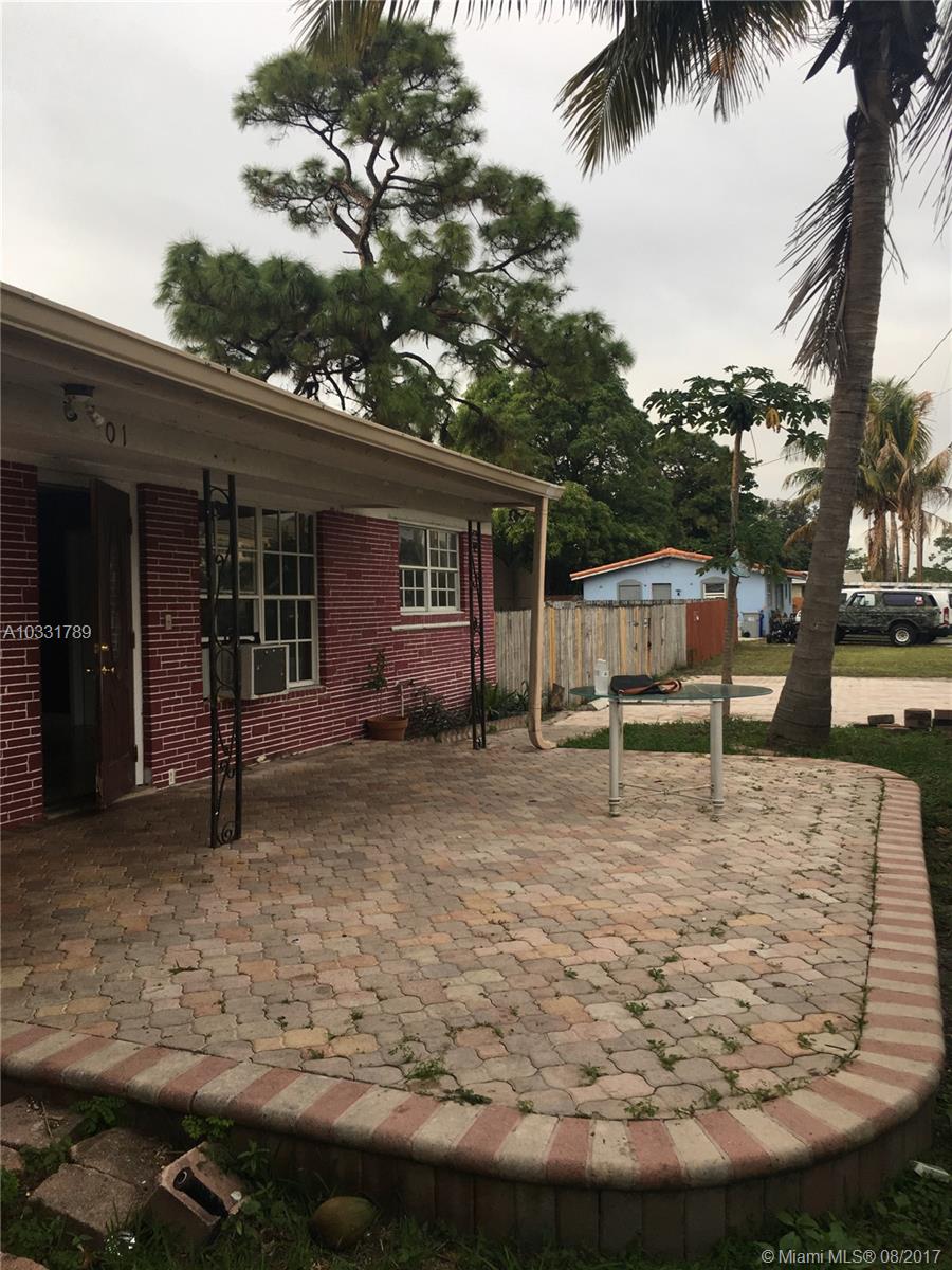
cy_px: 635
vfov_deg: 61.7
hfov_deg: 48.2
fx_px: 1063
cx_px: 476
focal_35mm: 29
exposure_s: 1/120
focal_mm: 4.15
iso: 32
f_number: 2.2
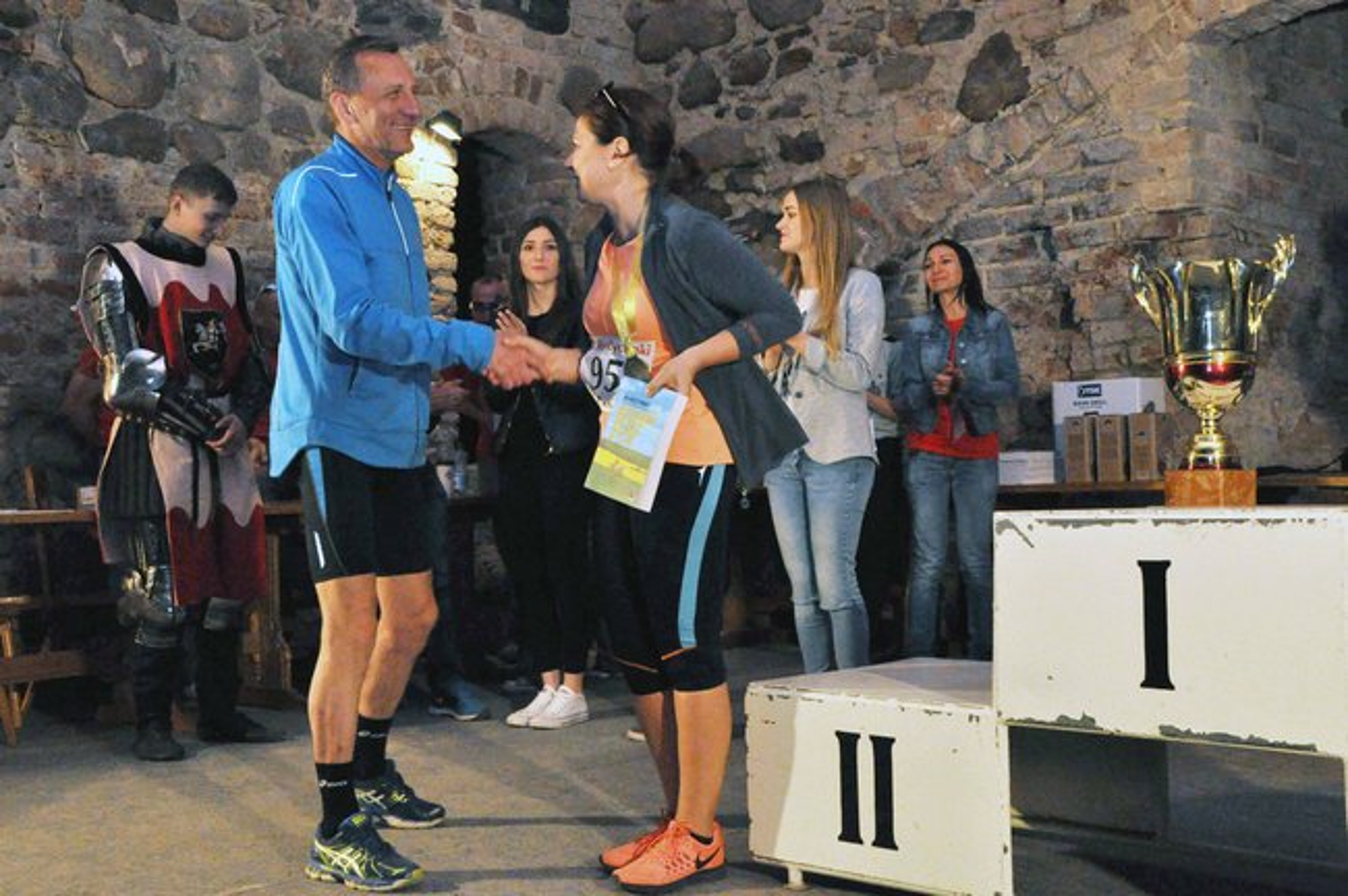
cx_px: 674
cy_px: 448
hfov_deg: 45.0
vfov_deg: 30.8
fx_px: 1627
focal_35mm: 44
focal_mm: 29
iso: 3200
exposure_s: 1/60
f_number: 13
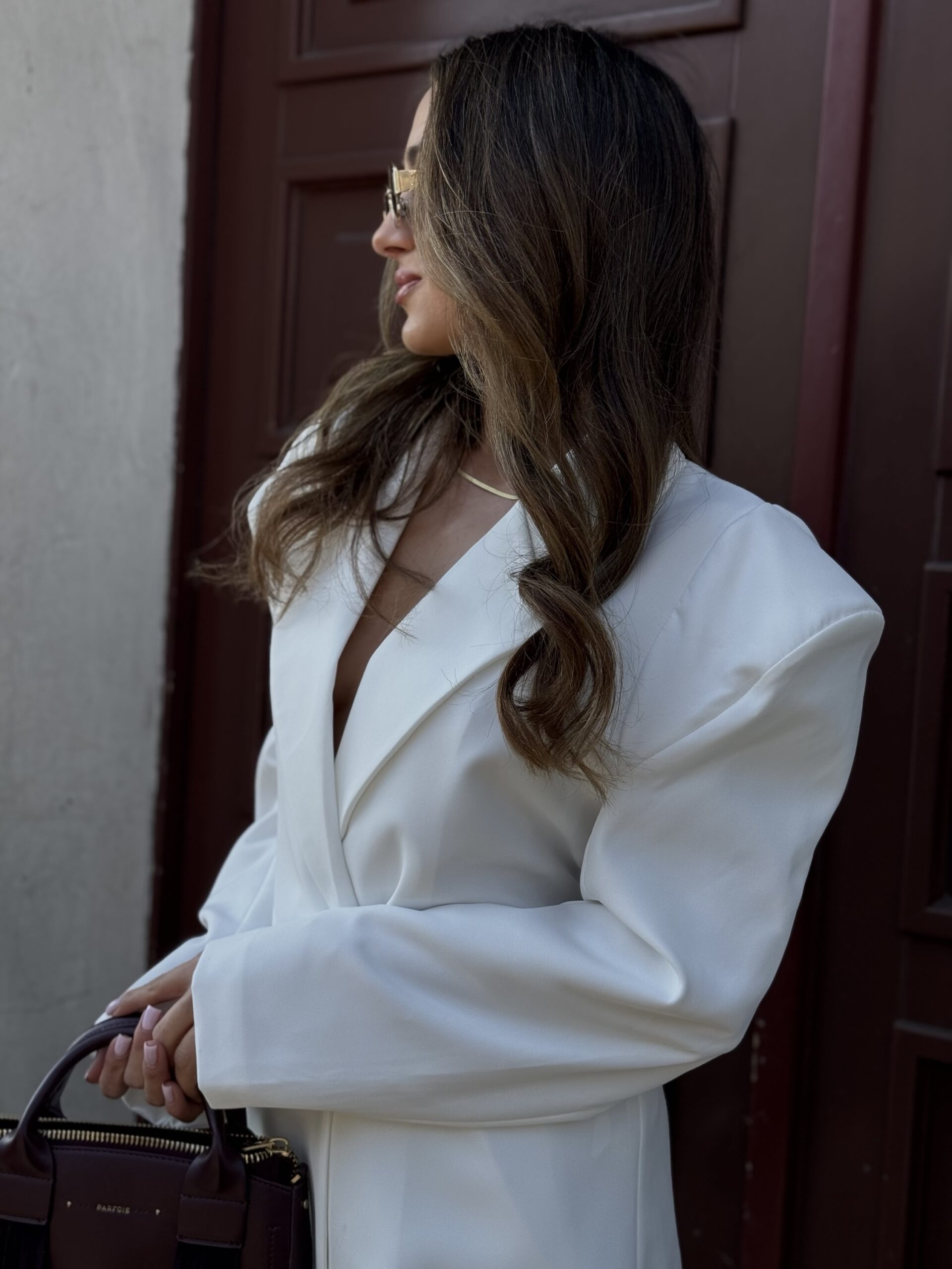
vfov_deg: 39.7
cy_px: 634
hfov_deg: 30.3
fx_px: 1760
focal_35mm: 48
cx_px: 476
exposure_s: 1/832
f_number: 1.78
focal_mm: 6.76
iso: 64
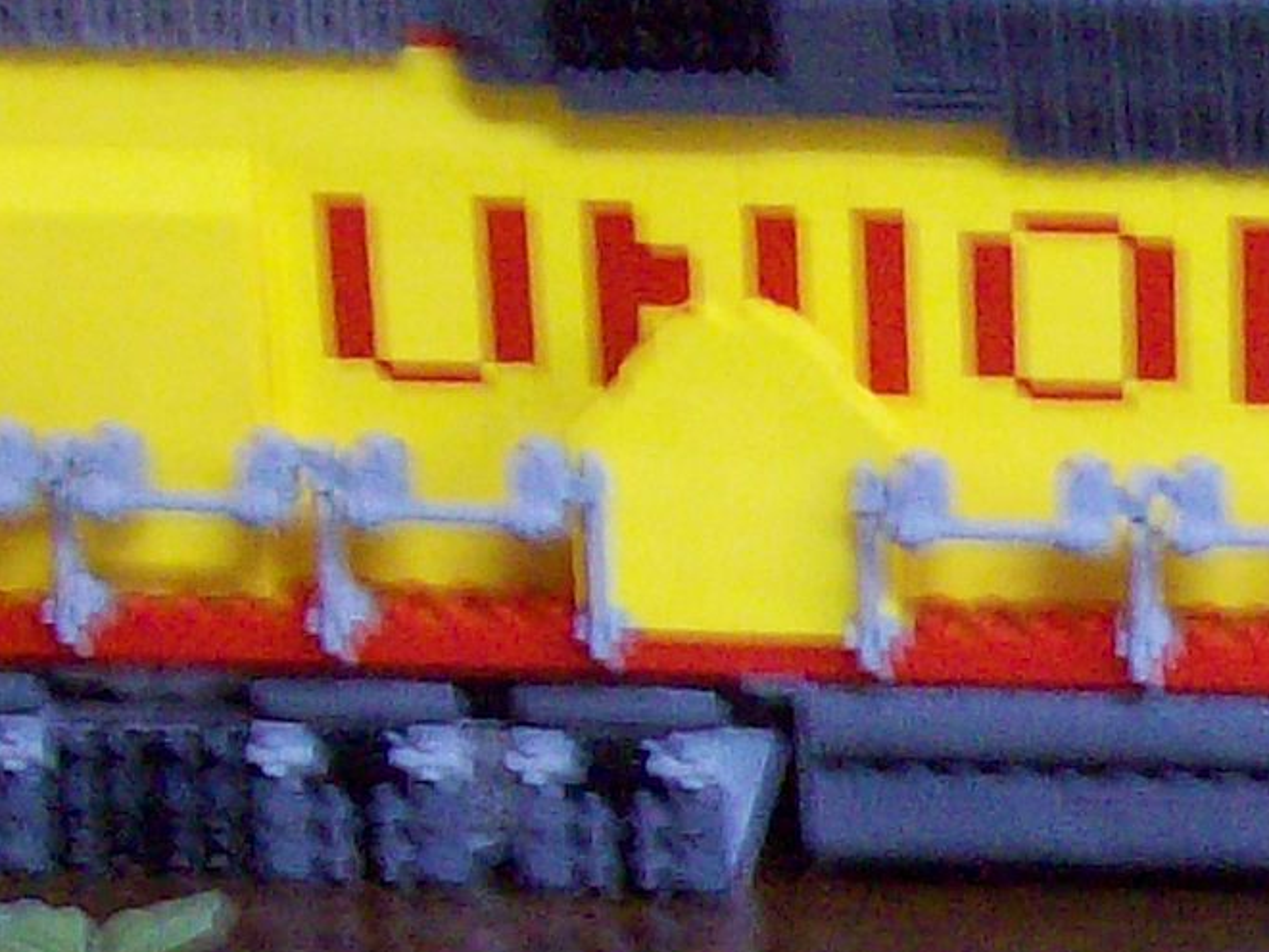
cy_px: 879
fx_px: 5683
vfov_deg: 9.5
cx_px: 1870
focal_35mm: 155
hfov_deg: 12.2
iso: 160
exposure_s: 1/8
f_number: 2.7
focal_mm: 6
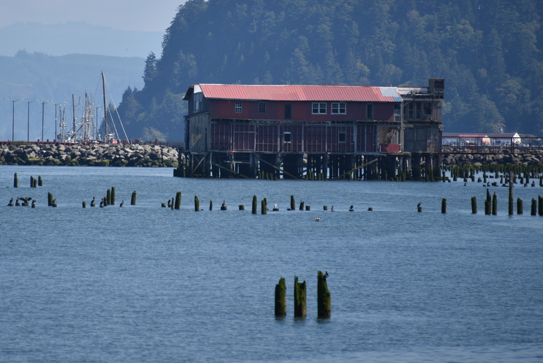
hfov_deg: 4.5
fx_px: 6896
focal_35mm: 457
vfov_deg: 3.0
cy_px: 102
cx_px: 164
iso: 100
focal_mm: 300
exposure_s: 1/640
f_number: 6.3
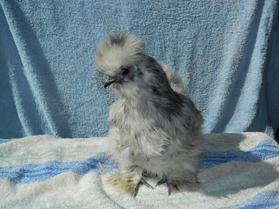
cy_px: 104
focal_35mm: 47
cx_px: 140
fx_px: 379
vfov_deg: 30.9
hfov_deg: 40.4
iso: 80
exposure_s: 1/160
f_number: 10.2
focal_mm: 8.4
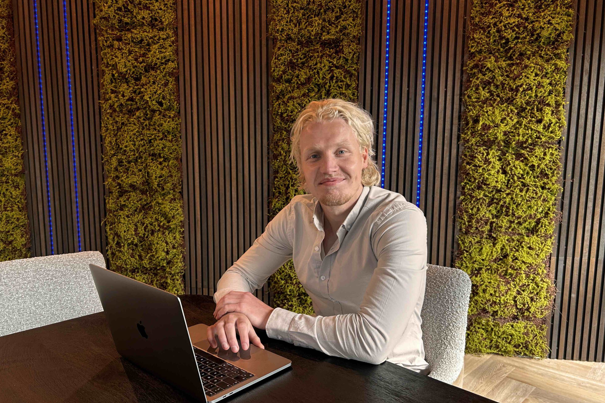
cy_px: 210
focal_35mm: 28
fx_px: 471
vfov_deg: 46.4
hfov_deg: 65.5
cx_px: 302
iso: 80
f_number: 1.5
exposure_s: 1/50
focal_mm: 5.7
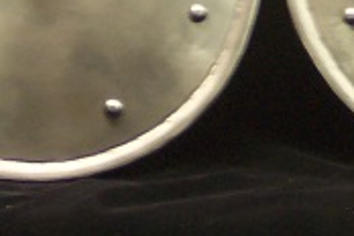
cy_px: -43
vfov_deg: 4.5
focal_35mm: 302
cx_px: 311
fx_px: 2969
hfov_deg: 6.8
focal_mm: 16
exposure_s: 1/8
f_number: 4
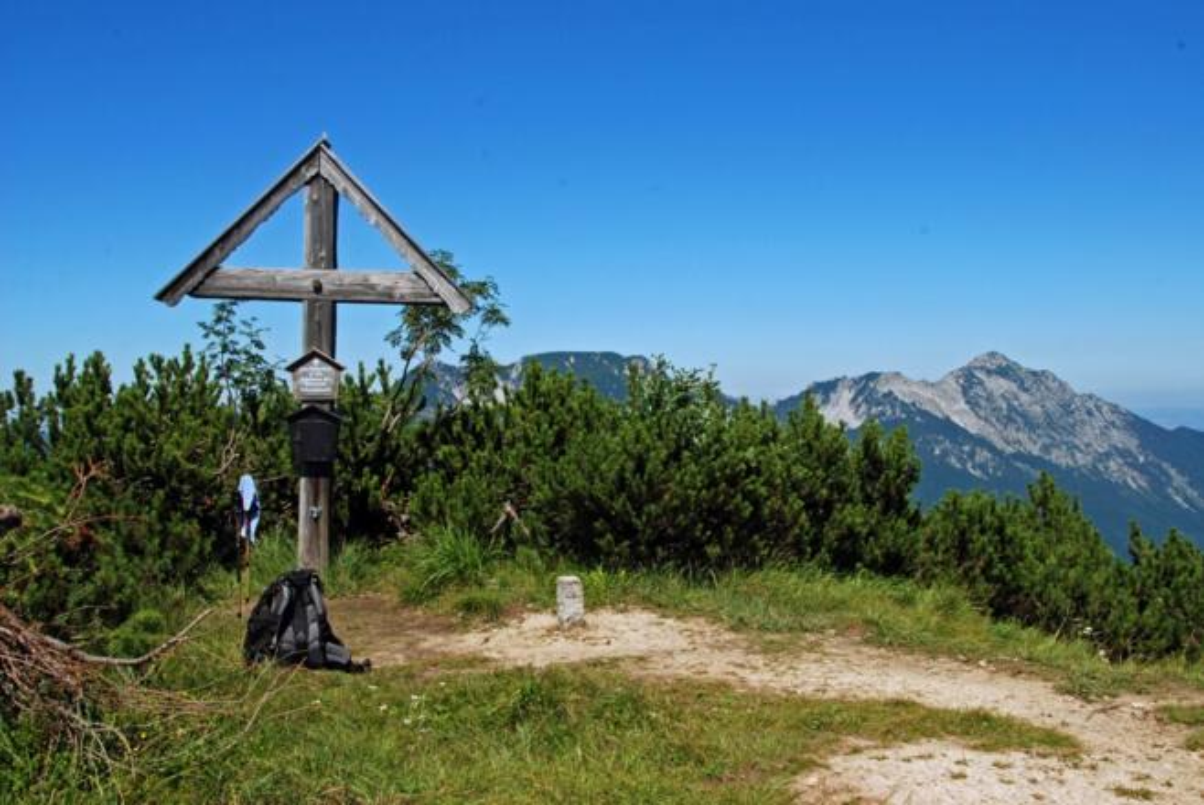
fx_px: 1305
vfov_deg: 34.3
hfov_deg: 49.5
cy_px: 402
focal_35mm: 39
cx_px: 602
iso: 160
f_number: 13
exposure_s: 1/125
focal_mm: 26
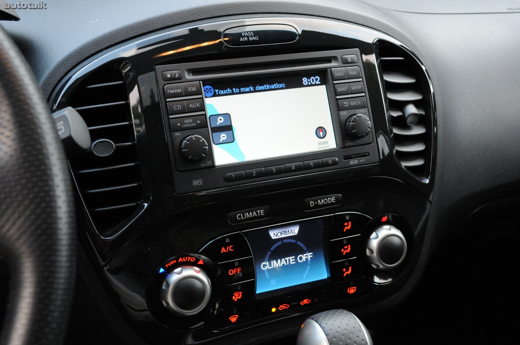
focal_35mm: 42
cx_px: 260
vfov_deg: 31.8
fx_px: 606
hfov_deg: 46.4
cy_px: 172
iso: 2000
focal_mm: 28
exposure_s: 1/80
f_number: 5.6
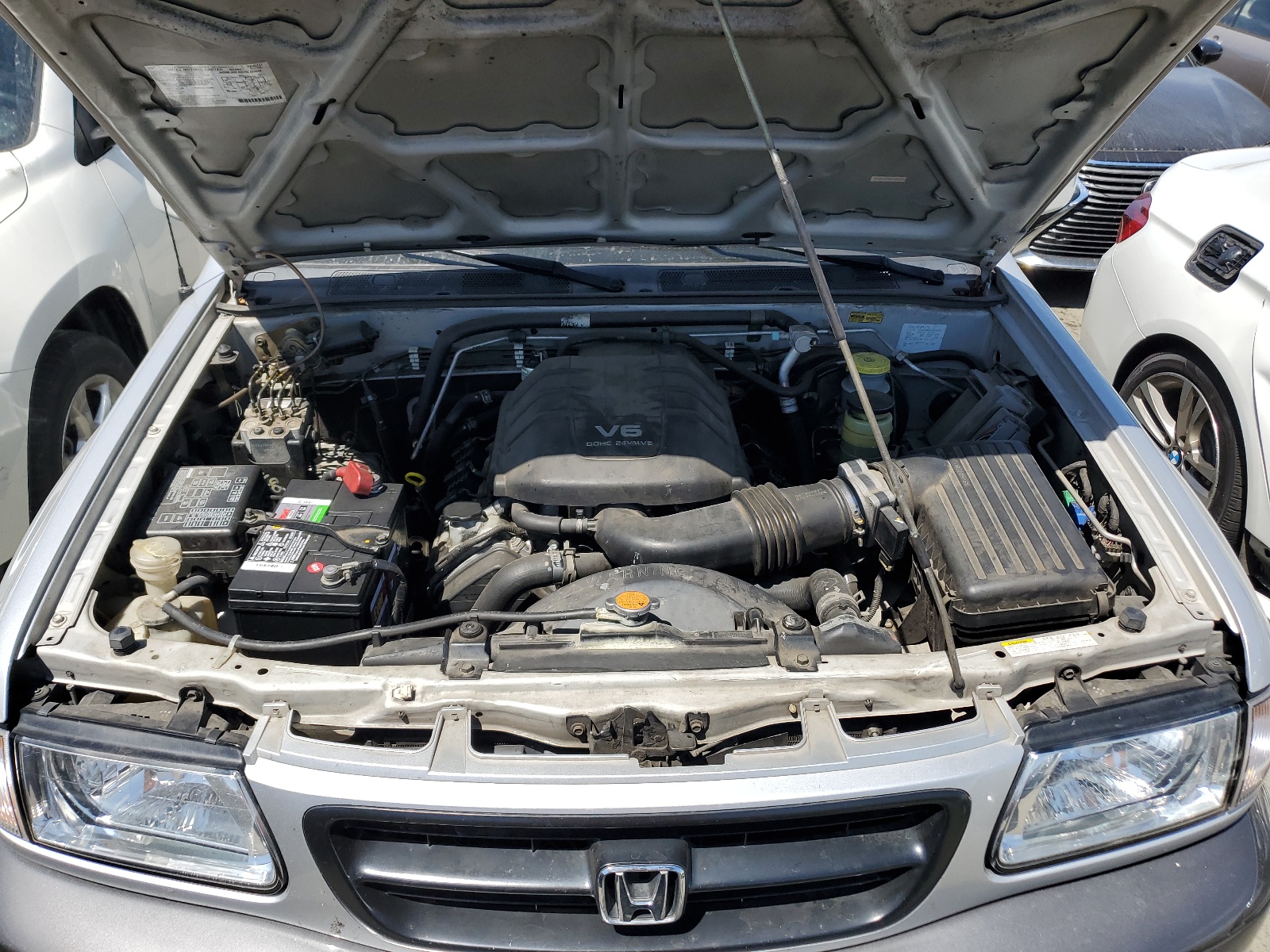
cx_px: 635
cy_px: 476
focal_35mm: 26
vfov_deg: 53.1
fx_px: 954
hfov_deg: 67.3
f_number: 1.5
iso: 50
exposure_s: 1/3333
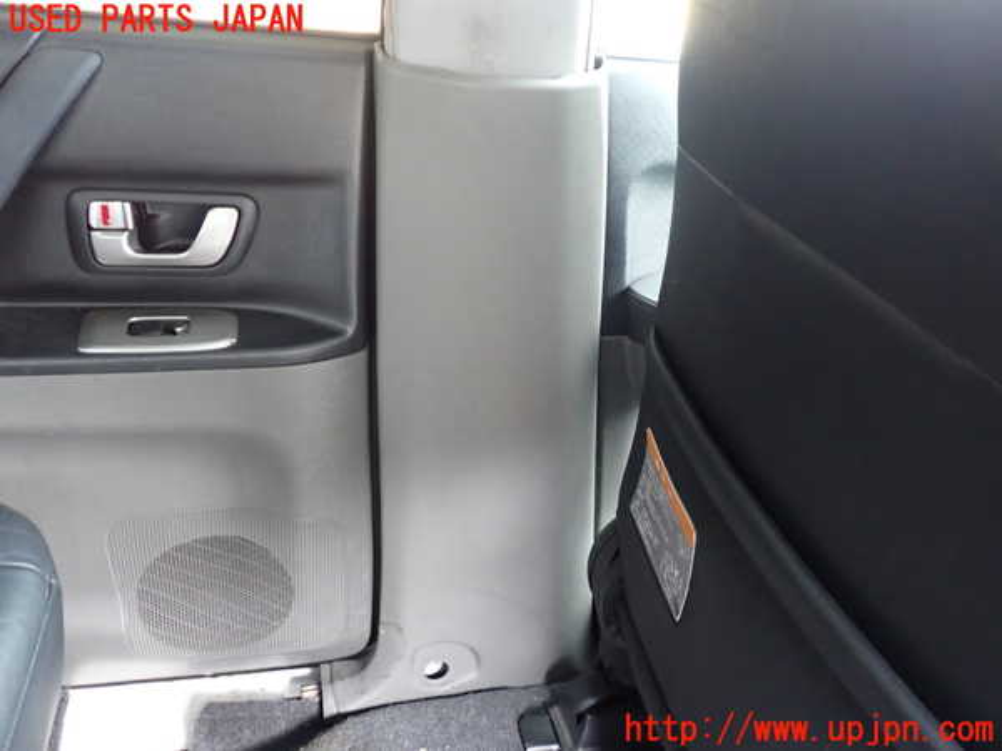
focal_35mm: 30
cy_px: 376
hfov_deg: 60.0
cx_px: 501
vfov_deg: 46.8
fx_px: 868
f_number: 2.3
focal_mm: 5.4
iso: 800
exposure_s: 1/30
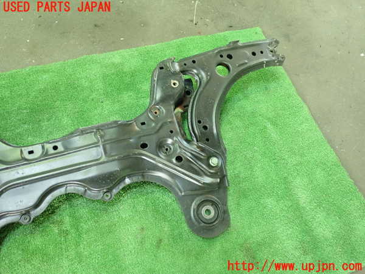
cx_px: 182
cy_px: 137
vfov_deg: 46.8
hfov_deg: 60.0
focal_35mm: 30
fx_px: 316
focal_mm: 5.5
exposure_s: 1/40
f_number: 2.3
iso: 800
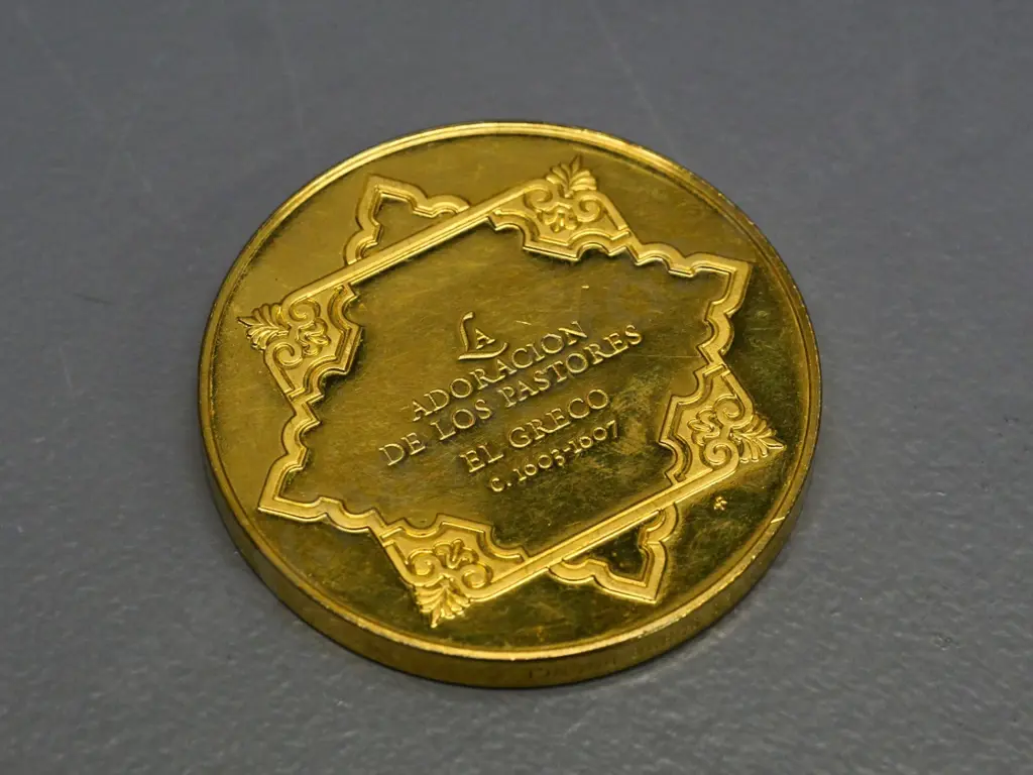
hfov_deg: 16.4
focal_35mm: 120
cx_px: 516
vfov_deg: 12.3
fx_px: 3581
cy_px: 388
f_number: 7.1
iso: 3200
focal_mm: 60
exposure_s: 1/250
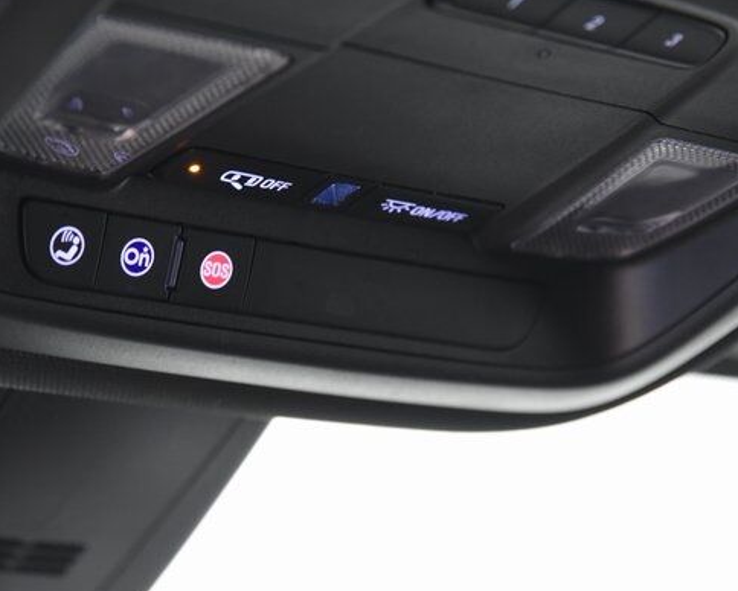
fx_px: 2864
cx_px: 290
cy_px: 257
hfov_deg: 14.7
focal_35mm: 131
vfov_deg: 11.8
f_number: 4
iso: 2500
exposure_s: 1/15
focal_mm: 66
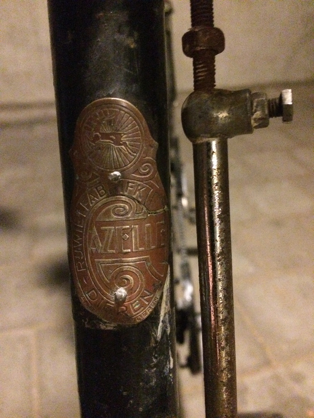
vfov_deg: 60.0
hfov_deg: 46.8
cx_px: 157
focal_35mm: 30
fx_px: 363
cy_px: 209
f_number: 2.2
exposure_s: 1/15
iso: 1250
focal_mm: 4.12
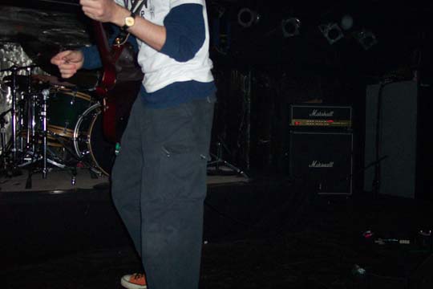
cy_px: 144
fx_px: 457
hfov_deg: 50.7
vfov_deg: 35.1
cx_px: 216
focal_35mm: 38
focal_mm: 8
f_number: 2.8
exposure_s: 1/30
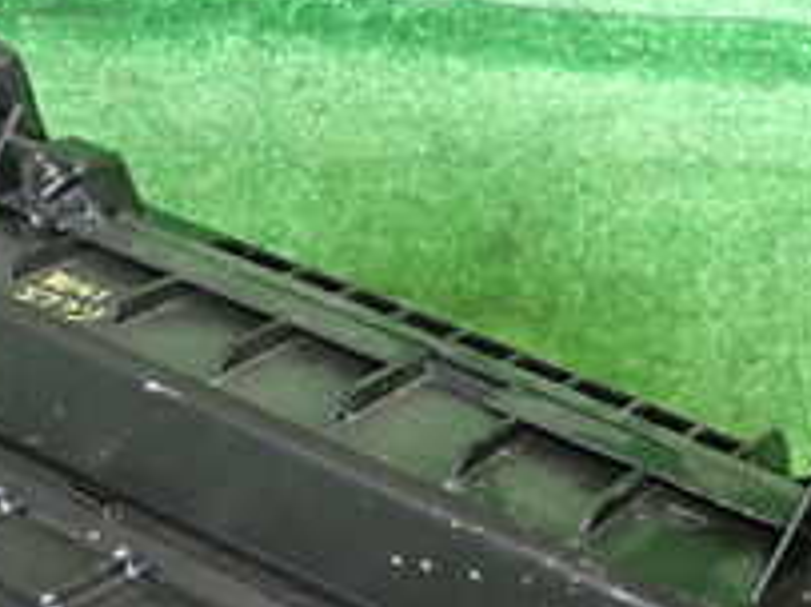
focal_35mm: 74
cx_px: 691
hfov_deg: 25.7
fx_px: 1733
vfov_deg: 19.3
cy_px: 619
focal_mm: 4.5
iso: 400
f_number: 2
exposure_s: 1/30
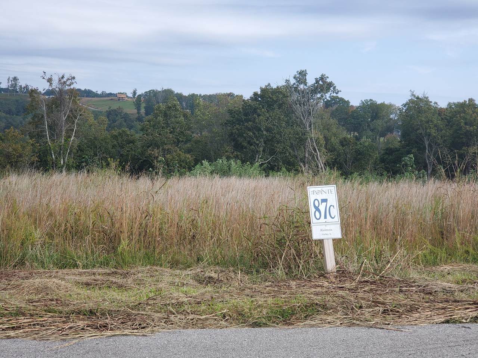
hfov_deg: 36.8
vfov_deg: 28.0
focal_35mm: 52
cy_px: 179
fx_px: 718
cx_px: 239
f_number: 2.4
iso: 50
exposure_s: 1/432
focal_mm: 6
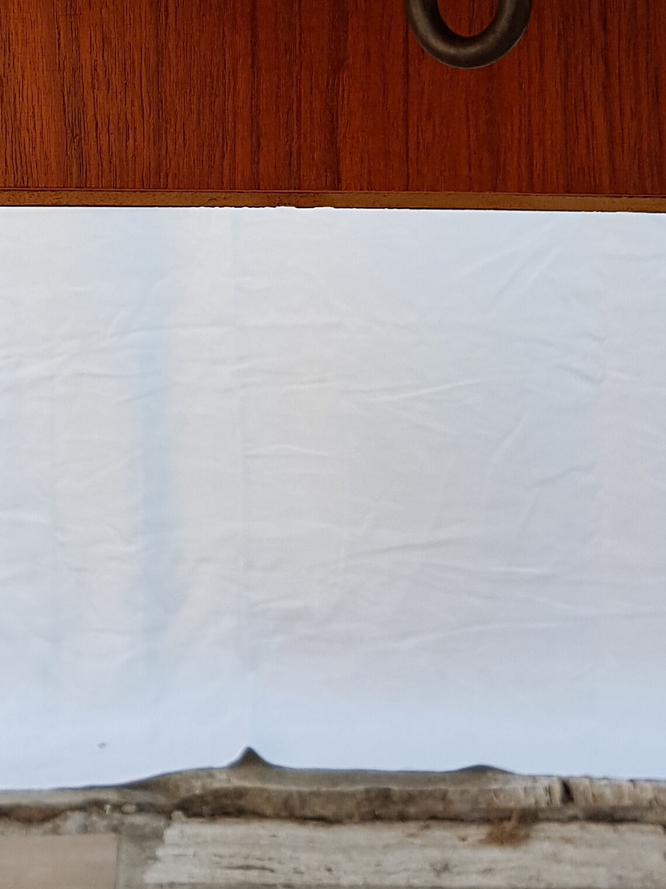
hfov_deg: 21.2
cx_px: 225
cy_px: 188
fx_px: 1770
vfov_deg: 27.6
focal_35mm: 69
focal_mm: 4.2
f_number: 1.7
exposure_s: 1/466
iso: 40
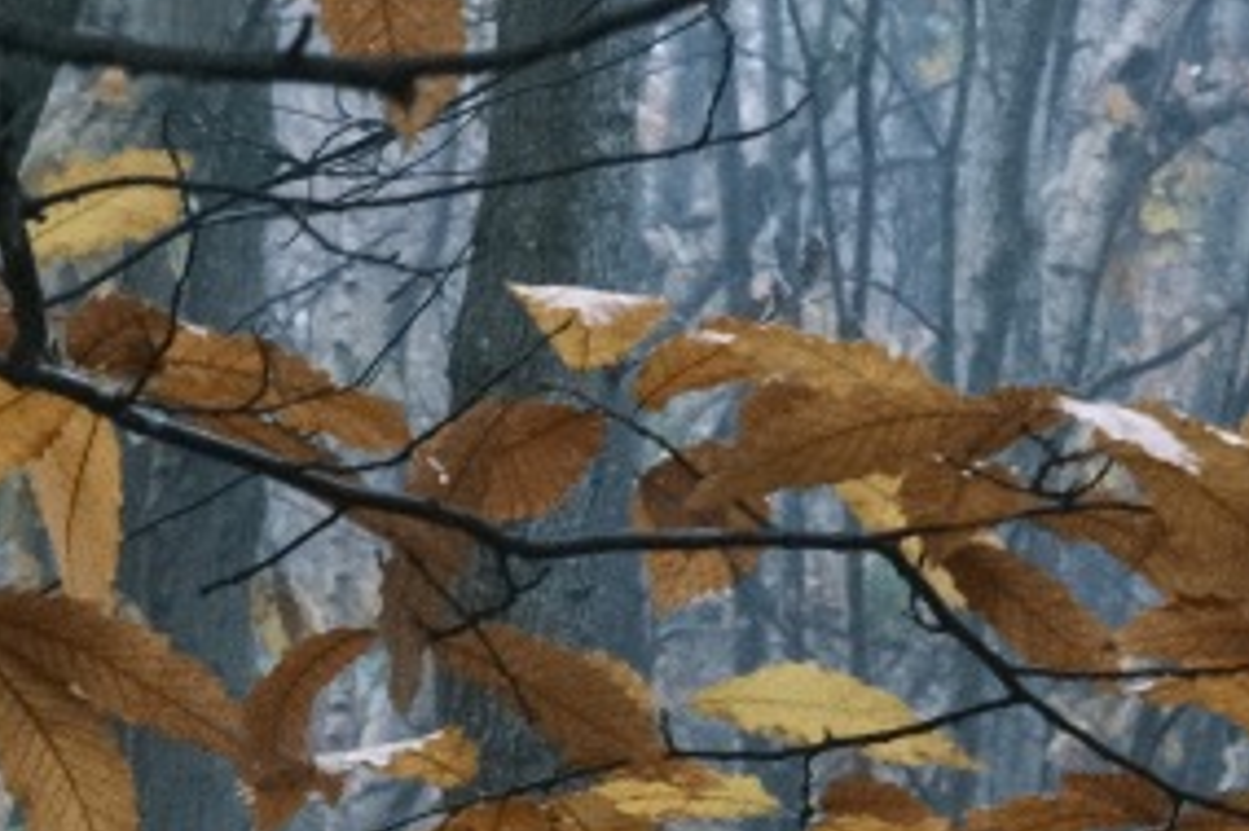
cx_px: -317
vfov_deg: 4.6
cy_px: 1082
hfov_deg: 6.9
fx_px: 10298
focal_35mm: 297
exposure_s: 1/105
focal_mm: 35.8
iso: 2500
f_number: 5
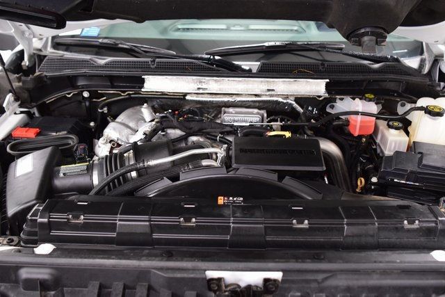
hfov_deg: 53.1
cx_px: 222
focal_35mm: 36
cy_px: 148
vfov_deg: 36.9
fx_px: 445
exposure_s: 1/60
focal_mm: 24
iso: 1600
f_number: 2.8
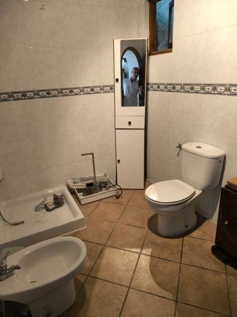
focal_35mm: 23
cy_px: 158
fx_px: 210
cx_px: 118
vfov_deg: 73.9
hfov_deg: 58.9
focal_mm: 6.14
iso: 1250
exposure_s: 1/25
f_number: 1.65
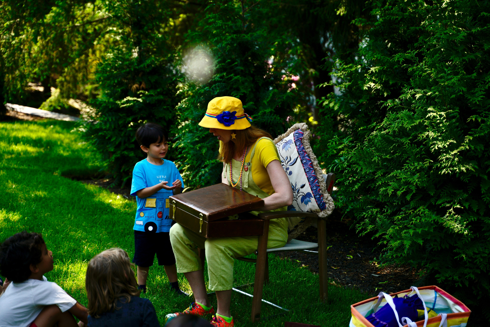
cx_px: 245
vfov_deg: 20.3
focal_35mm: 67
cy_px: 164
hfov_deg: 30.1
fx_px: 912
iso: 50
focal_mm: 67
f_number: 2.8
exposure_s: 1/800
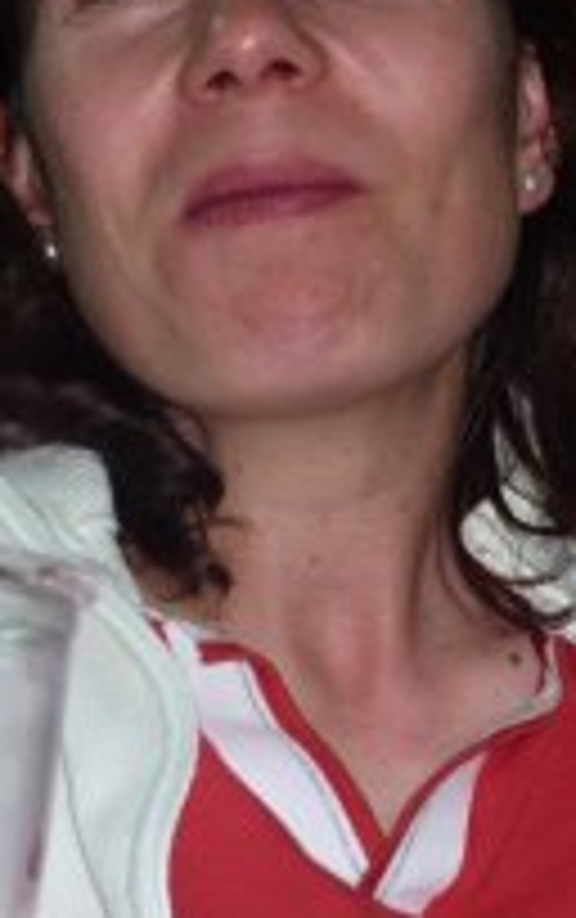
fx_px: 4158
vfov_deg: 12.6
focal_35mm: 166
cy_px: 338
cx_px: 572
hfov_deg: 7.9
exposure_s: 1/30
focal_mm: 9.7
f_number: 3.9
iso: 100
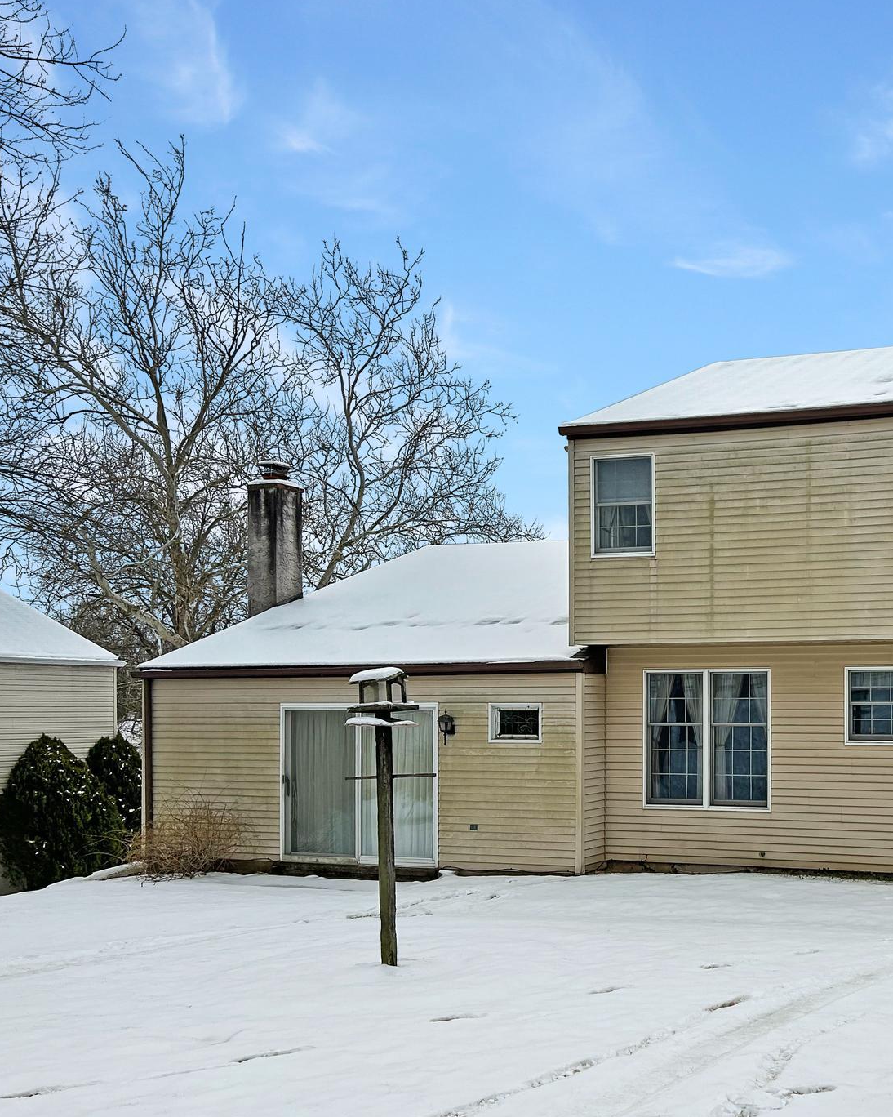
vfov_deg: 47.9
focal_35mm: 38
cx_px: 819
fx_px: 1256
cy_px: 596
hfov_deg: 36.5
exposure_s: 1/3704
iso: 50
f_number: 1.5
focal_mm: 5.7
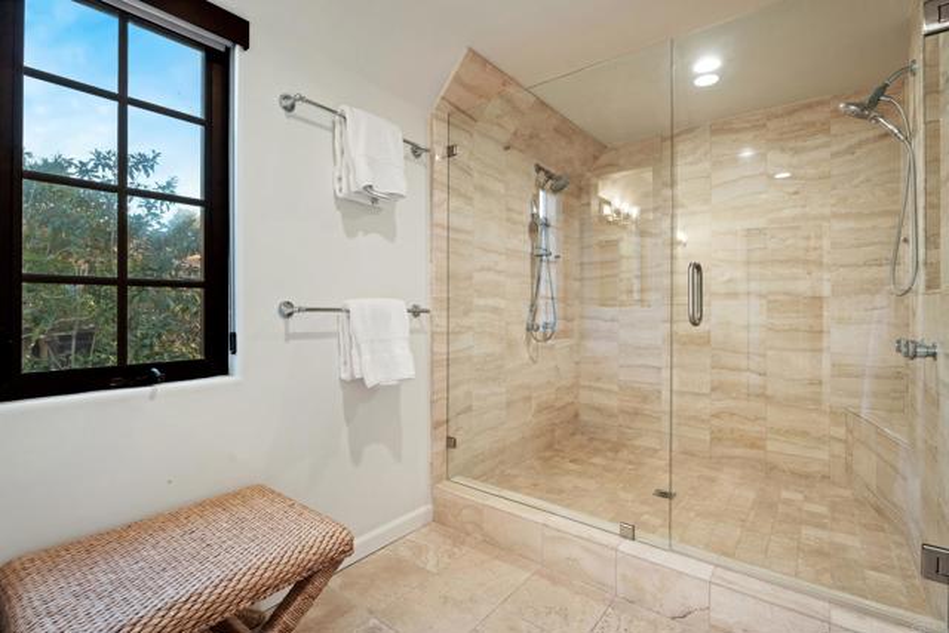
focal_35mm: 17
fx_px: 446
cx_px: 474
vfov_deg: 70.8
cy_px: 316
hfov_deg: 93.6
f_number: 8
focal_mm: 16.9
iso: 400
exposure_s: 1/3
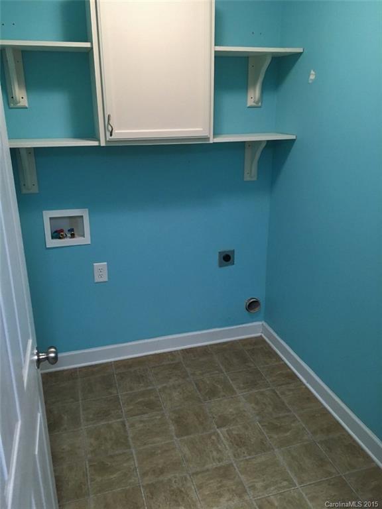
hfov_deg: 48.2
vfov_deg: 61.7
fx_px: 427
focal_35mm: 29
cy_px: 254
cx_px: 191
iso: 125
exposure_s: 1/30
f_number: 2.2
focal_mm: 4.15
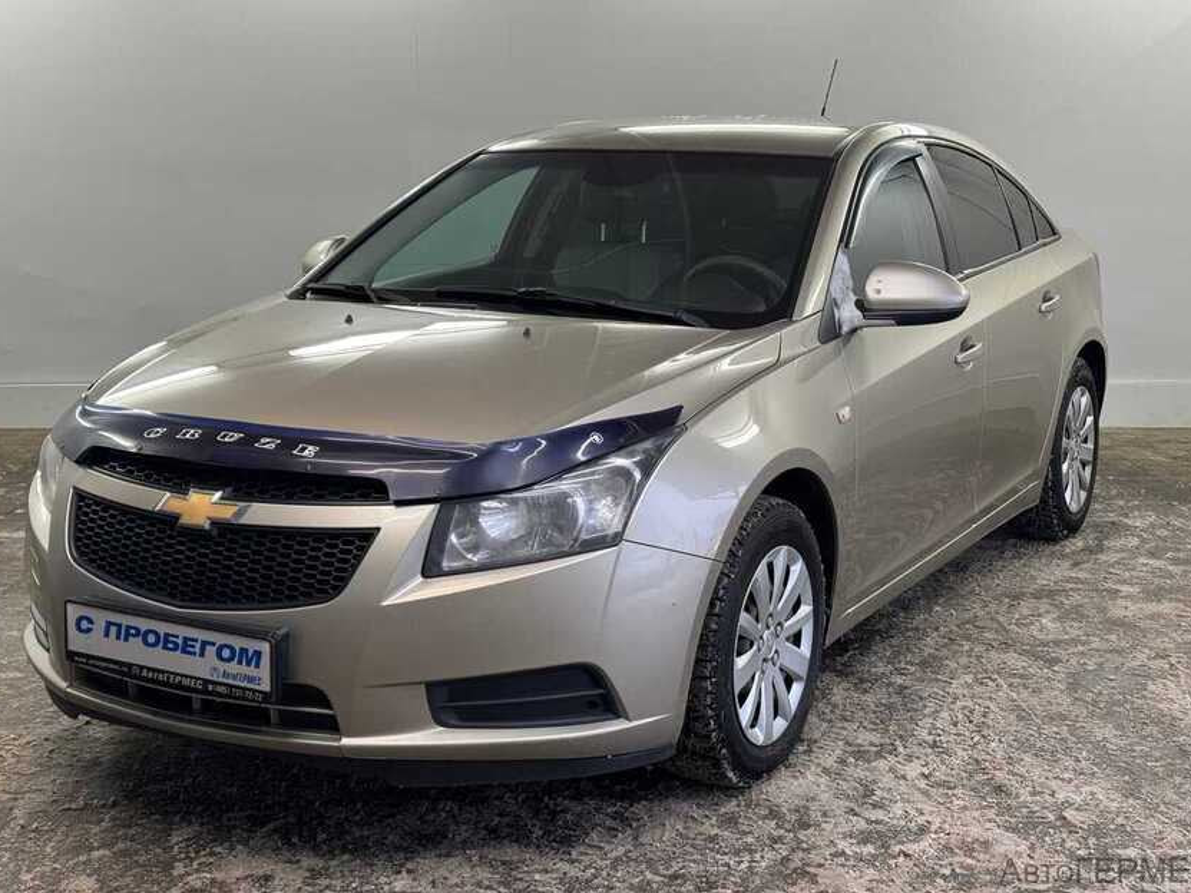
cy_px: 415
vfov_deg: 28.0
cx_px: 583
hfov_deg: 36.8
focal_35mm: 52
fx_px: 1789
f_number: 1.78
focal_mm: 6.76
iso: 80
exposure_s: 1/100
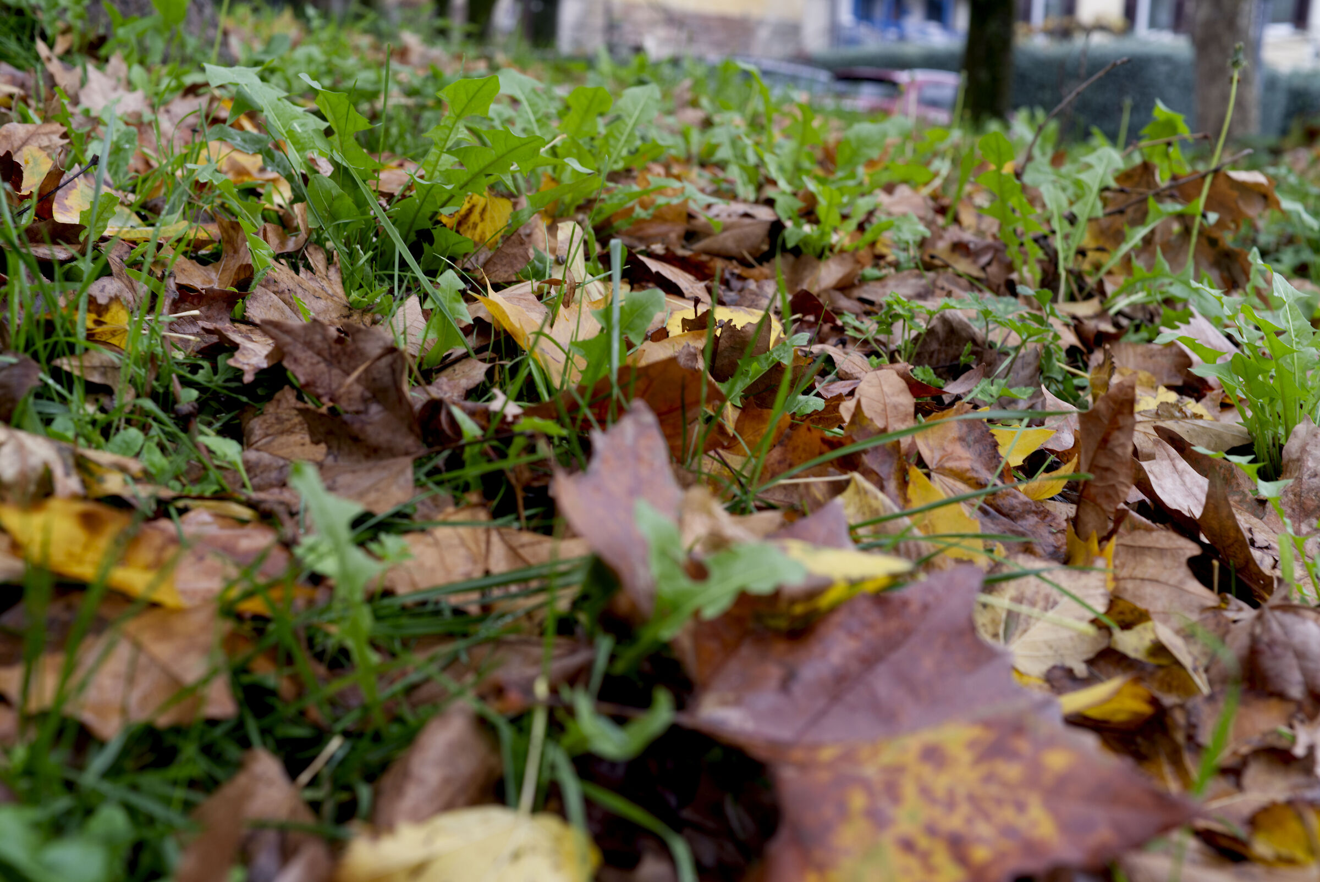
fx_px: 1578
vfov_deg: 31.3
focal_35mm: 43
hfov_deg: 45.4
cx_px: 660
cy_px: 441
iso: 200
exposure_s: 1/125
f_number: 5.6
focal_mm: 43
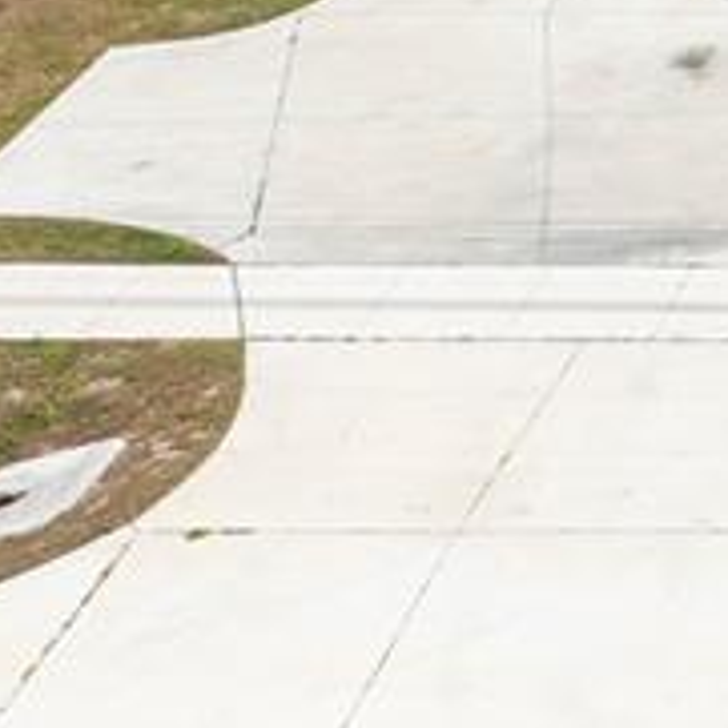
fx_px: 2855
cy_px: -551
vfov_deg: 13.2
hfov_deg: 11.7
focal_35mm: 120
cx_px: 1780
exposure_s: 1/3200
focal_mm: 12.29
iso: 120
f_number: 2.8
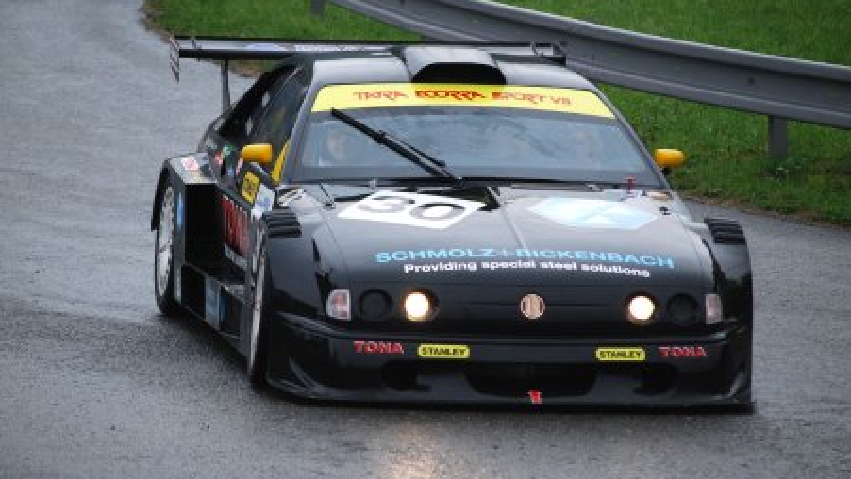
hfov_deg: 7.7
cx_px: 413
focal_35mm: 279
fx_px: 6298
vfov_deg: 4.4
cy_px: 190
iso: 360
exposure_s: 1/500
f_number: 5.3
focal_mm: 160
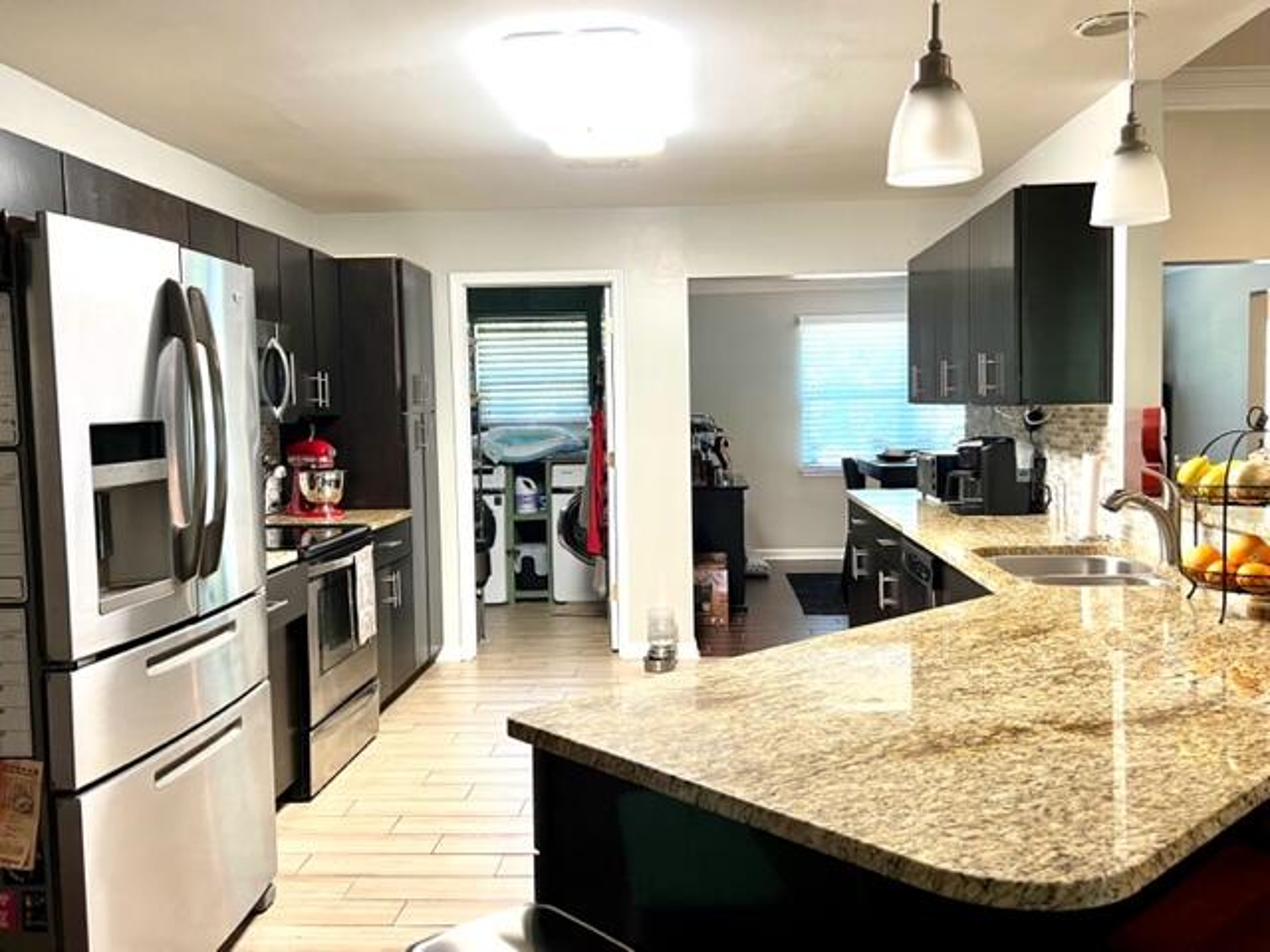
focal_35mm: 26
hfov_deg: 67.3
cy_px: 476
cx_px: 635
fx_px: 954
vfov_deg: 53.1
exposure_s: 1/60
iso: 160
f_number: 1.5
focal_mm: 5.7
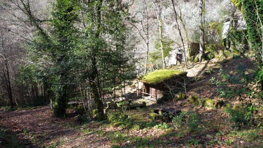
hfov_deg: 71.9
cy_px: 87
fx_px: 181
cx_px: 134
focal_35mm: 26
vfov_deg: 44.2
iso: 200
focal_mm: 16
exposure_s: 1/60
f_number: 11
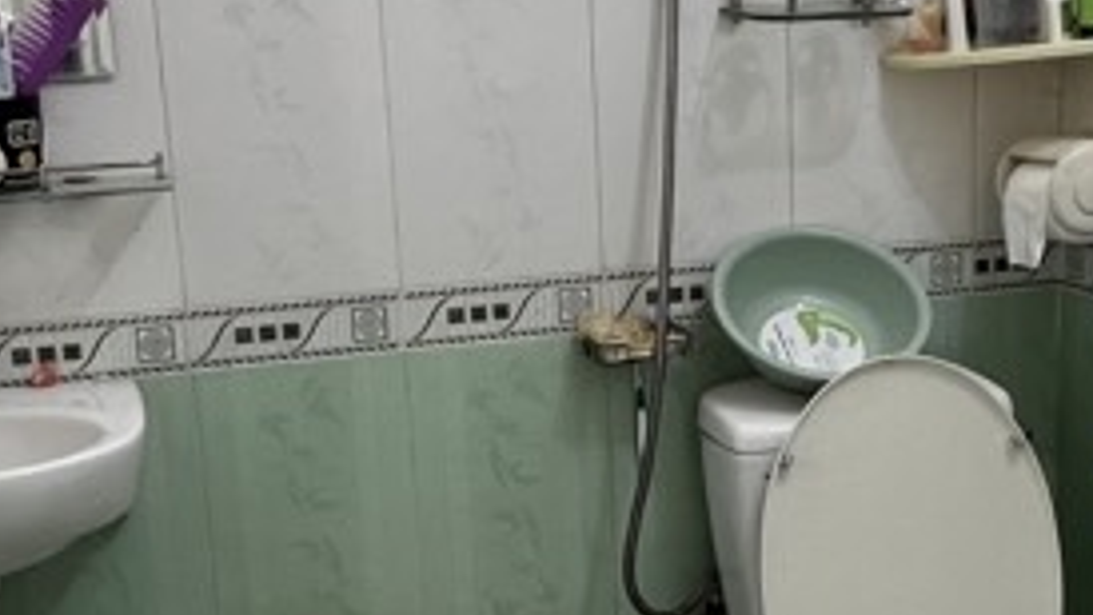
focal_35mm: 53
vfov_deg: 22.6
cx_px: 574
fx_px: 1536
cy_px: 359
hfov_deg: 39.2
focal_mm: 1.57
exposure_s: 1/50
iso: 200
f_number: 1.8
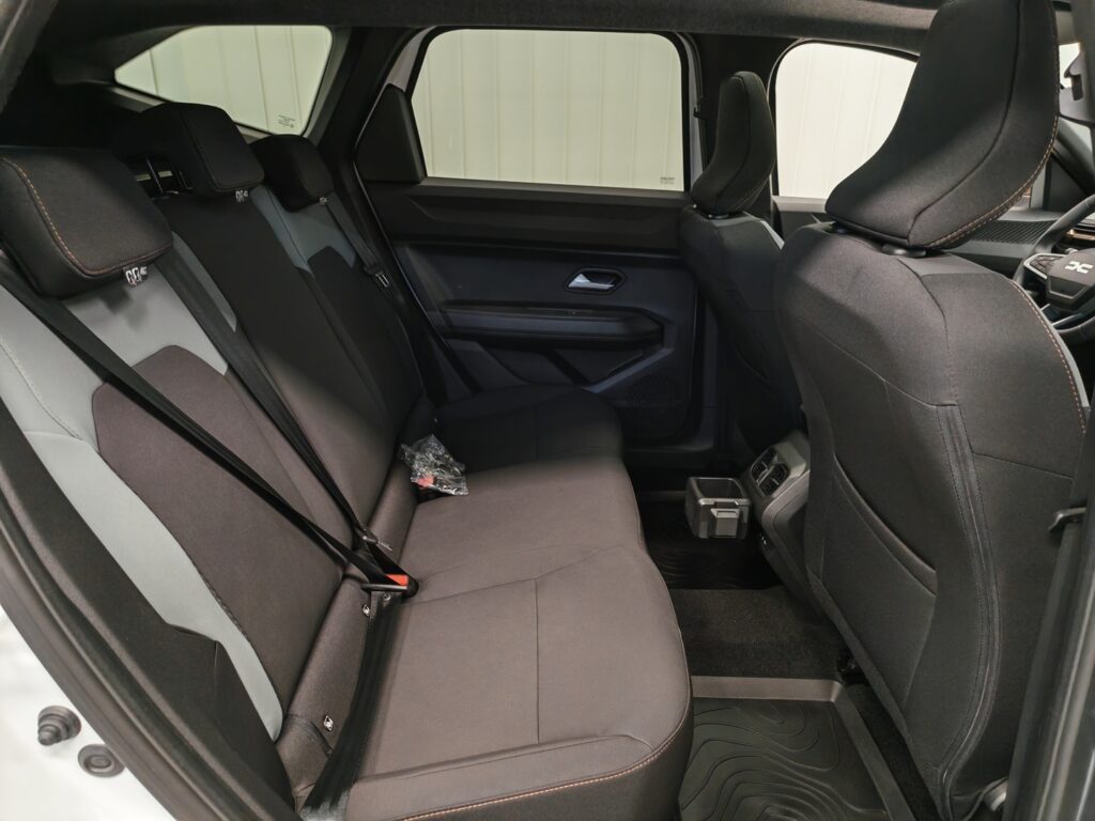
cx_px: 548
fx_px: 728
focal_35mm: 23
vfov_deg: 58.9
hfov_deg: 73.9
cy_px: 410
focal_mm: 5.4
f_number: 1.6
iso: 250
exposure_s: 1/50
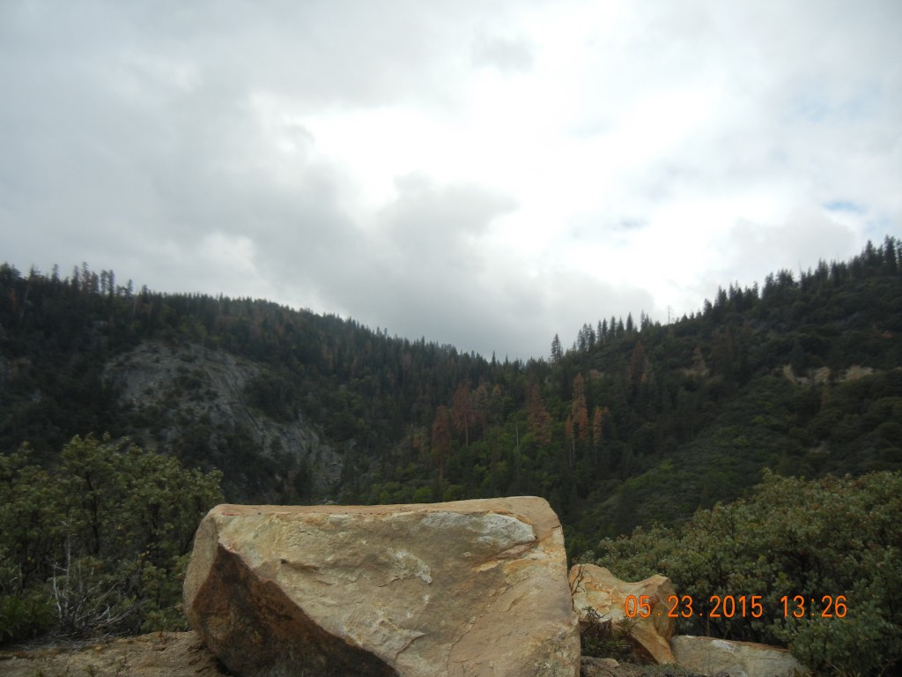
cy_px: 338
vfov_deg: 46.8
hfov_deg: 60.0
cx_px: 451
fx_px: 782
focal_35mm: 30
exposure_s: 1/416
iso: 160
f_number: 7
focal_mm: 5.4
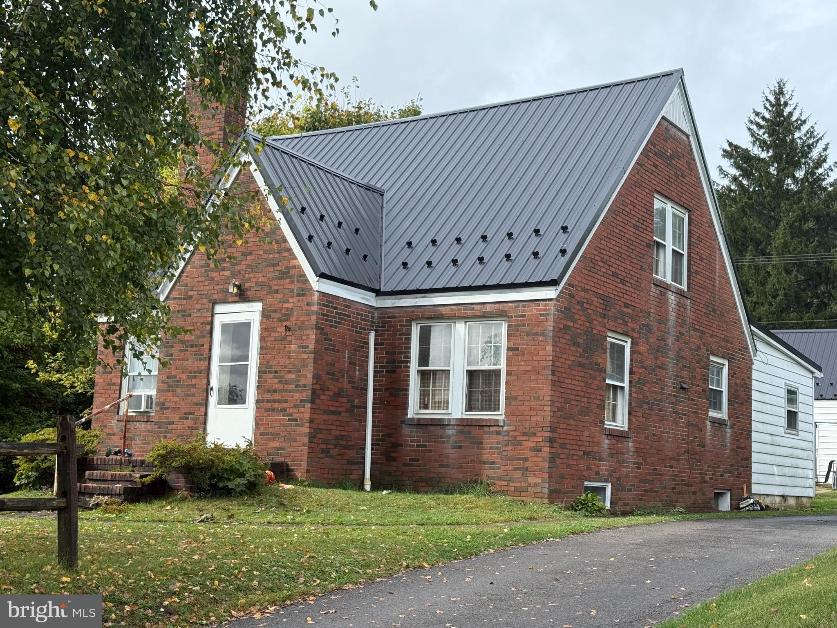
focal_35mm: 48
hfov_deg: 39.7
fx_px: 1161
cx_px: 418
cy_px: 314
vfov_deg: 30.3
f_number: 1.78
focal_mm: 6.76
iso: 80
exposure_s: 1/2033
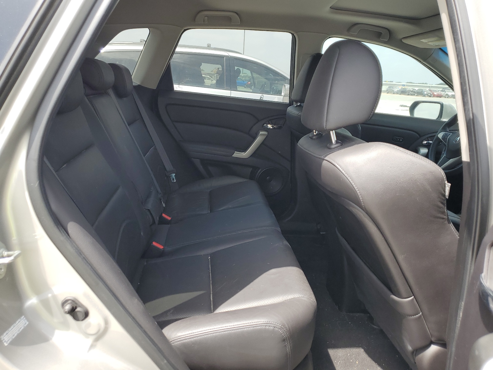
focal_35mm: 26
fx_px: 370
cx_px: 246
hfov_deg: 67.3
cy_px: 185
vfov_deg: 53.1
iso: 50
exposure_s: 1/556
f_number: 1.5
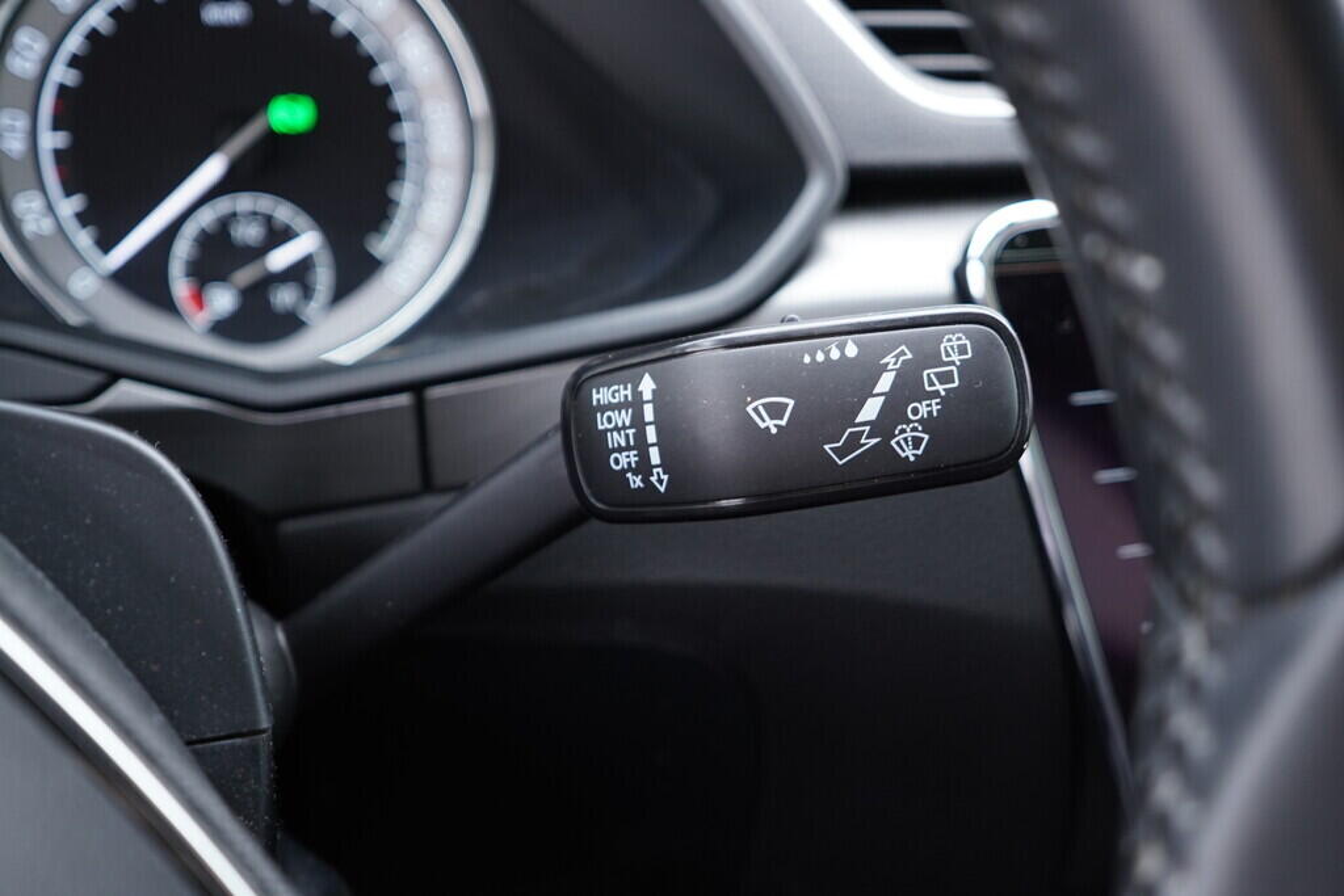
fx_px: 1344
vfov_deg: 36.9
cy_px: 448
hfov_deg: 53.1
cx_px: 672
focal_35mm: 36
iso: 500
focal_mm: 24
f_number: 2.8
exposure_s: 1/40
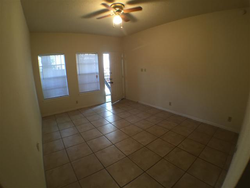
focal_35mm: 29
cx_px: 125
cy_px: 94
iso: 125
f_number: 2.2
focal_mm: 4.15
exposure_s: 1/30
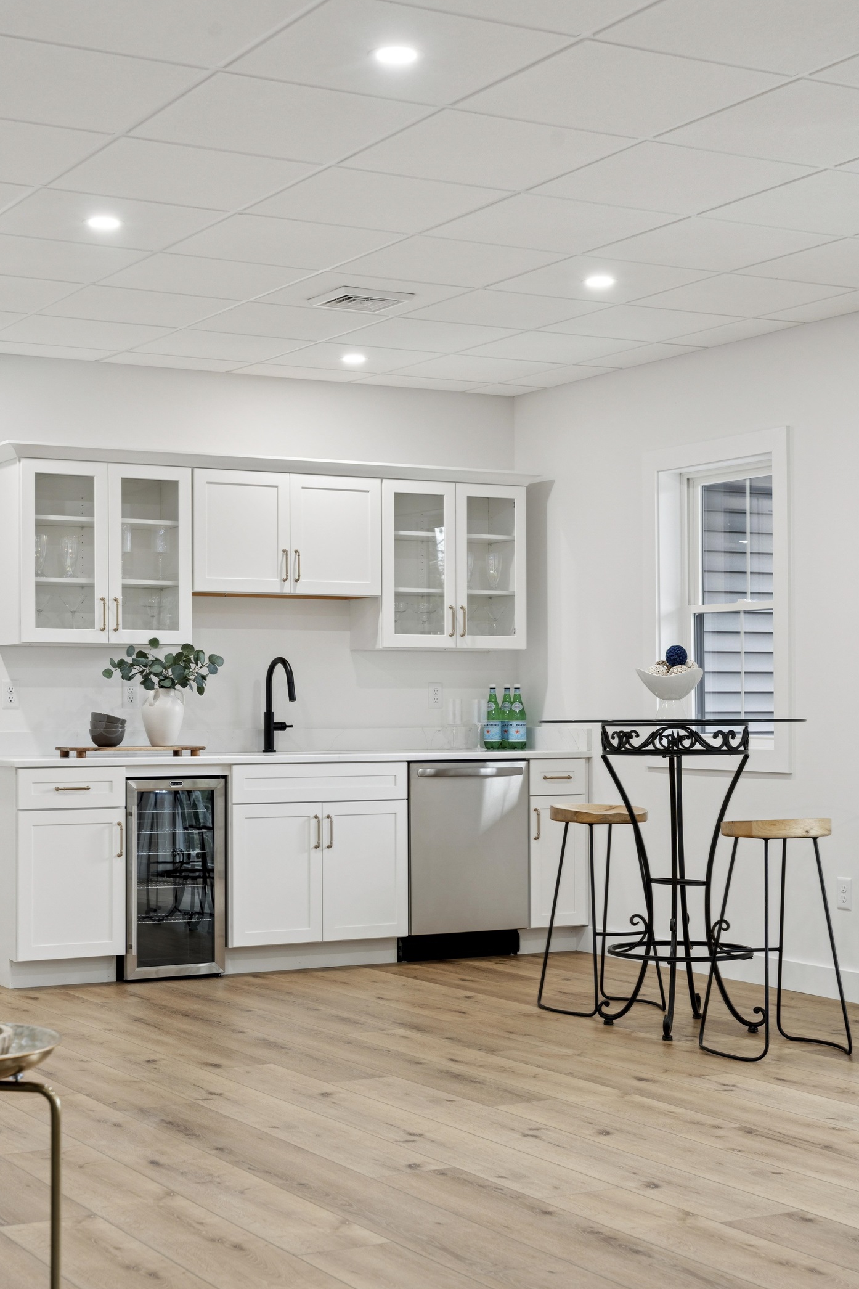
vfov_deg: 36.3
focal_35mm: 55
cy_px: 657
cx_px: 389
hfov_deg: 24.6
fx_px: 1968
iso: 640
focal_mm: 49.9
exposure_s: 1/20
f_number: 8
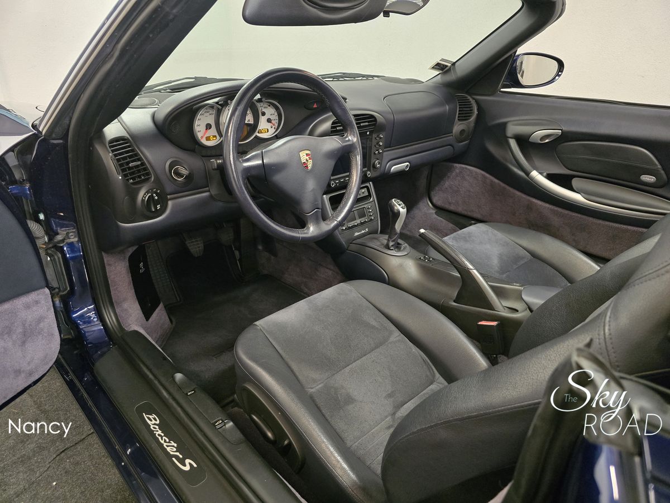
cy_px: 252
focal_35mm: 23
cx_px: 335
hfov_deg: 73.9
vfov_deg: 58.9
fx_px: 445
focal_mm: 6.3
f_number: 1.7
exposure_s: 1/100
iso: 2000
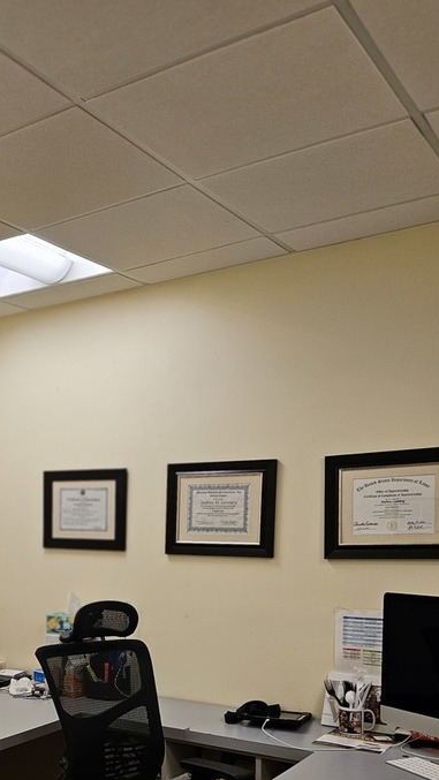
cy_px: 595
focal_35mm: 40
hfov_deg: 27.9
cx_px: -5
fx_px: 827
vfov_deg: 48.3
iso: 64
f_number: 1.8
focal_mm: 5.4
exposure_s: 1/120
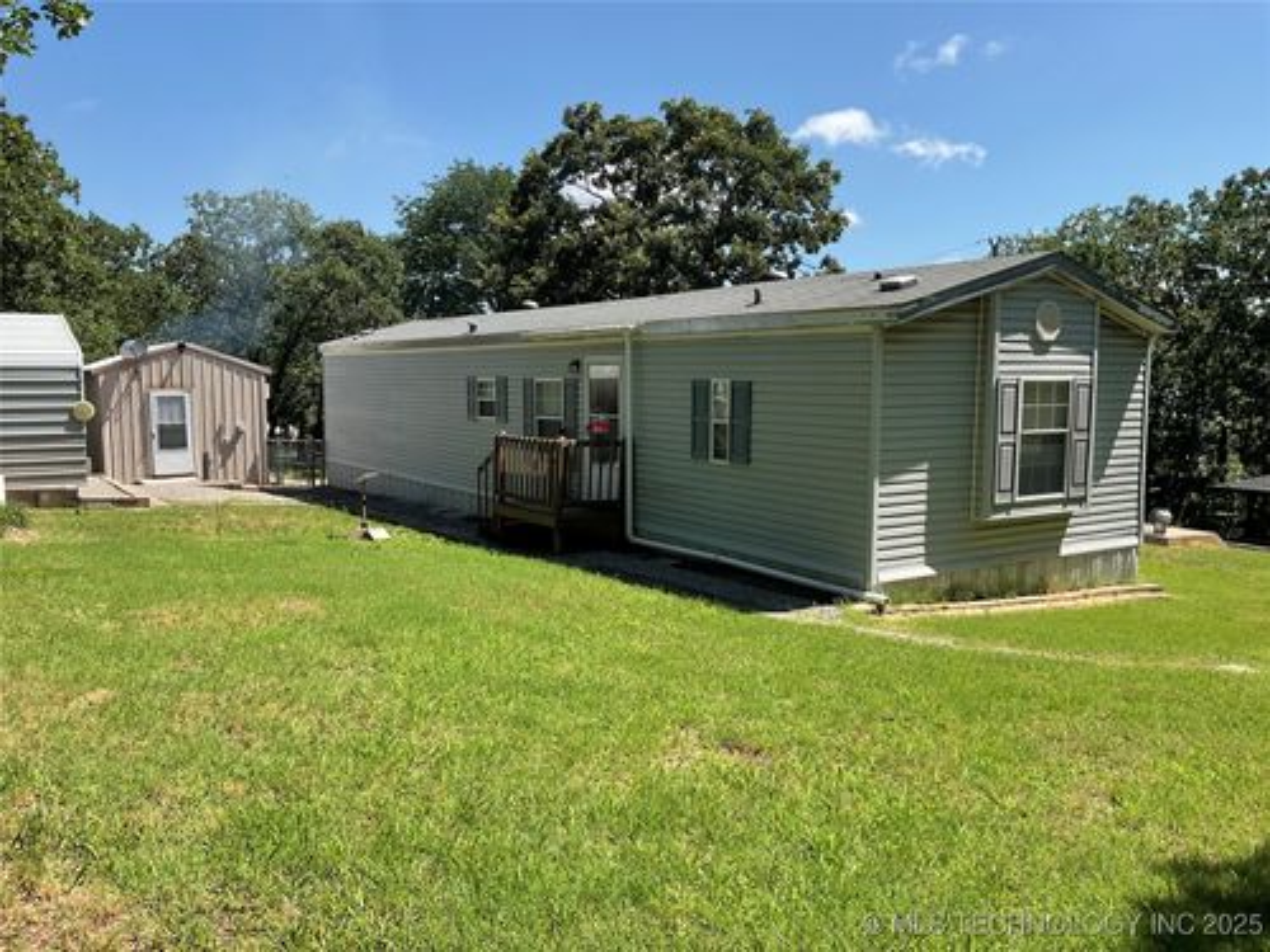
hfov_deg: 61.7
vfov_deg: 48.2
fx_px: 1064
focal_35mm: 29
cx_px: 635
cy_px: 476
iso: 16
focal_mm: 3
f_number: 1.8
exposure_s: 1/1451
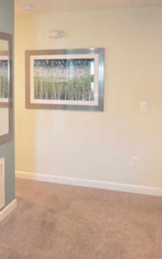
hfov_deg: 28.7
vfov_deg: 44.7
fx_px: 311
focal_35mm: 44
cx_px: 40
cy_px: 96
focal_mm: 13
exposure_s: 1/45
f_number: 3.8
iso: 2500
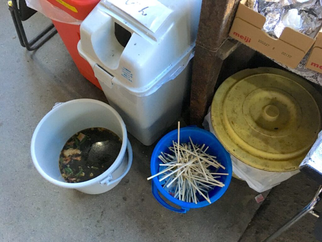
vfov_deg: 48.2
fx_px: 270
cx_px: 161
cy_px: 121
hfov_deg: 61.7
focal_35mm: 29
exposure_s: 1/30
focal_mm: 4.15
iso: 160
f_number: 2.2
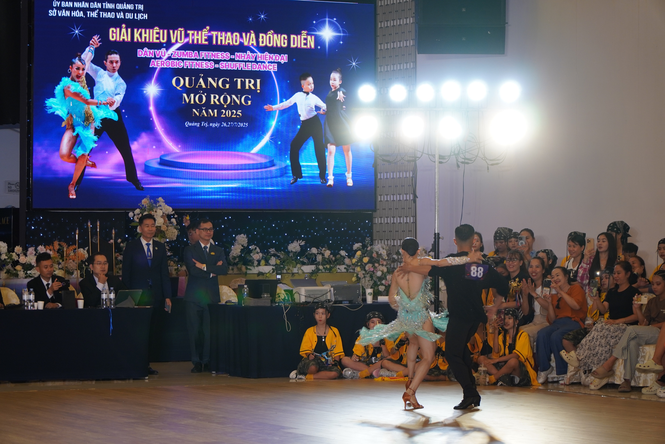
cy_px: 222
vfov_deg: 12.3
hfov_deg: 18.4
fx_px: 2050
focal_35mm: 111
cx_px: 332
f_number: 4
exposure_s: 1/125
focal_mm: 74
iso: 400
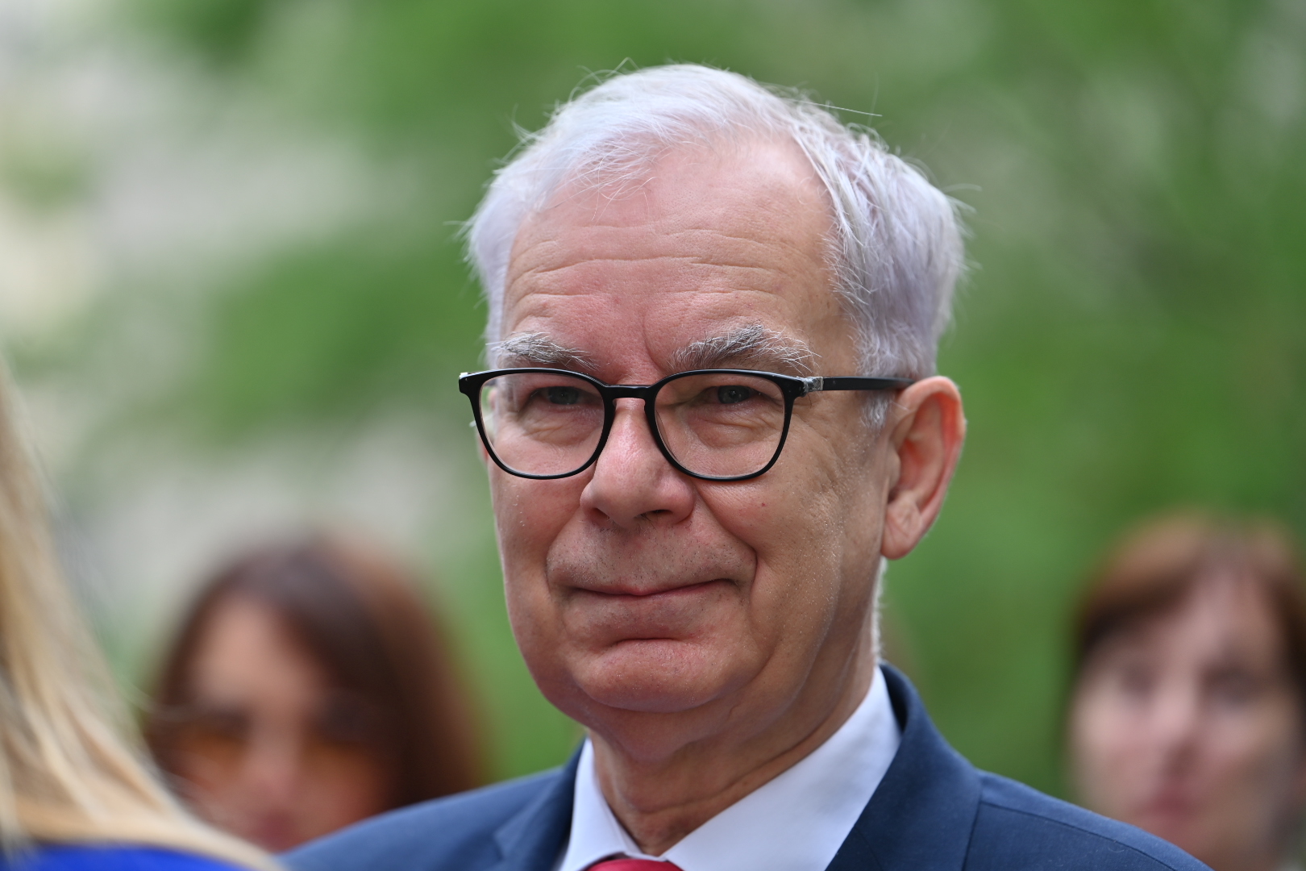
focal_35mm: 180
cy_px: 436
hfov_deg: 11.4
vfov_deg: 7.6
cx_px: 653
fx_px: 6529
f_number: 3.2
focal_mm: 180
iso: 100
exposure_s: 1/400
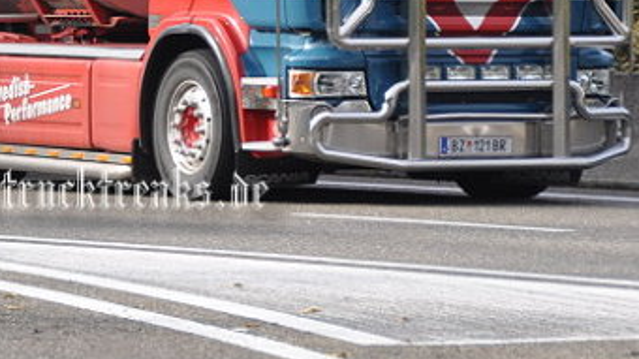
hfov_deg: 5.7
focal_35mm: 378
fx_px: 6406
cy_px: -96
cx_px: 6
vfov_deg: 3.2
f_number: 5.3
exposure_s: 1/1000
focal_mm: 105
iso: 640
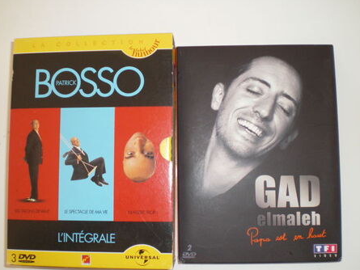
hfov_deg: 45.7
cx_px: 172
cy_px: 143
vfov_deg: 35.1
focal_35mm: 41
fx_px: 427
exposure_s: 1/50
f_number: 3.1
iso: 200
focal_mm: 6.3
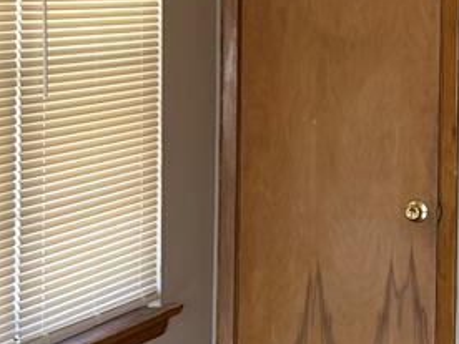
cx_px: 635
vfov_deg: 10.6
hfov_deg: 13.6
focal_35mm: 139
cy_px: 73
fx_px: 1843
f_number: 1.78
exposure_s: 1/121
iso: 80
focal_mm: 6.76
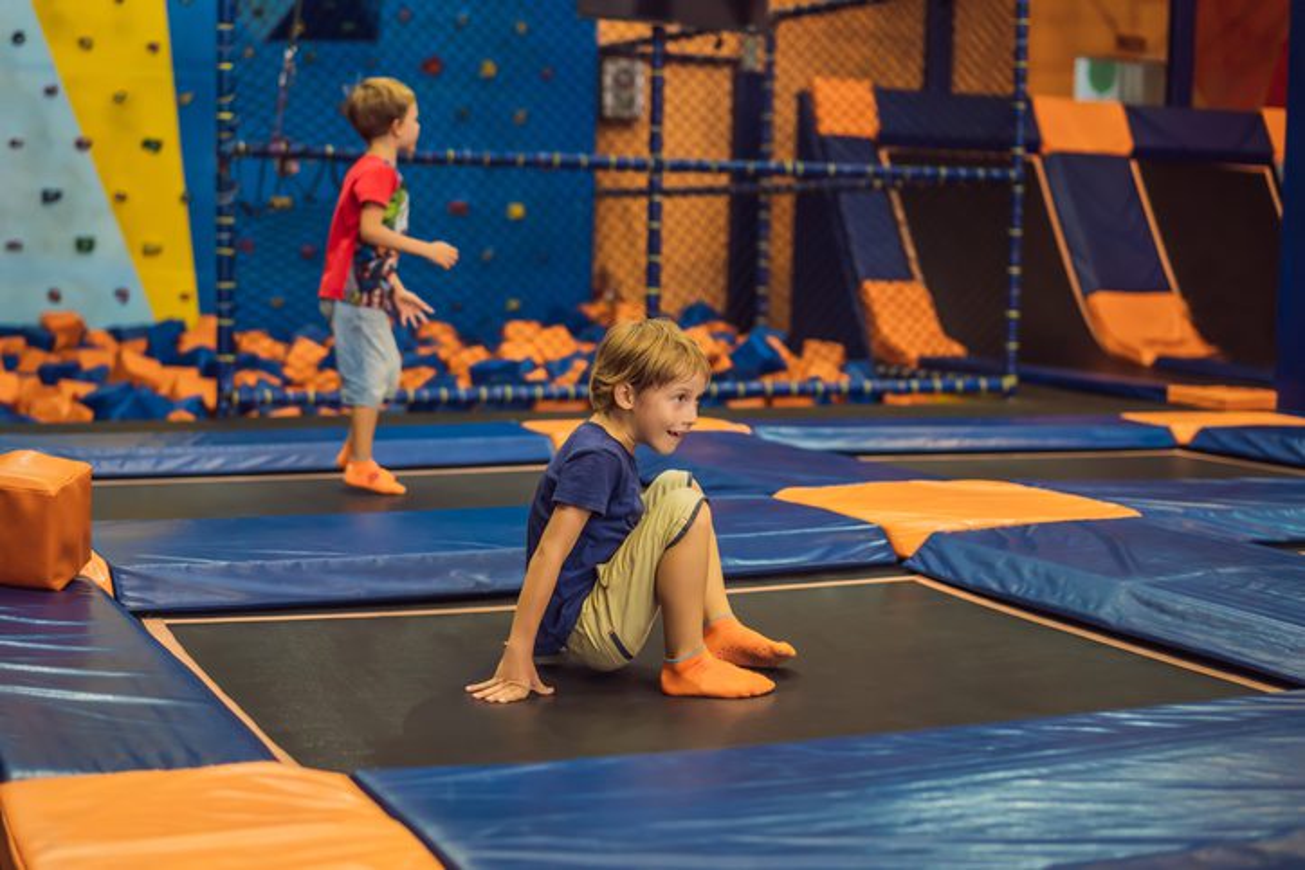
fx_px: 1994
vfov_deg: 24.6
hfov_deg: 36.2
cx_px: 652
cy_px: 435
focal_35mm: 55
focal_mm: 55
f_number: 2.2
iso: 2000
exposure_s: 1/500
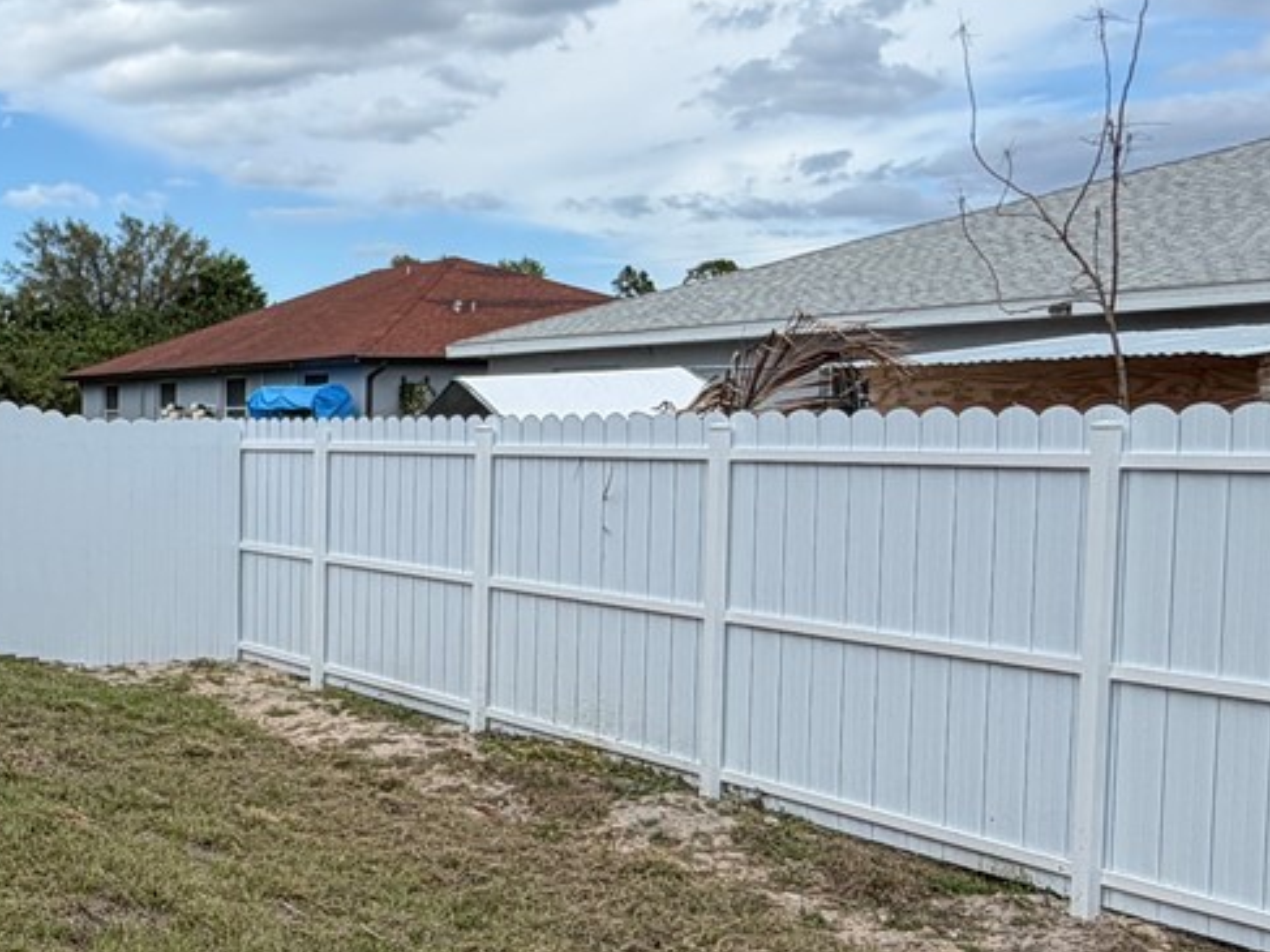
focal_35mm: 46
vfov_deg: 31.5
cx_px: 3
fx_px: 1687
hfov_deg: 37.0
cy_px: 529
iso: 20
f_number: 2.2
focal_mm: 2.22
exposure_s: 1/864
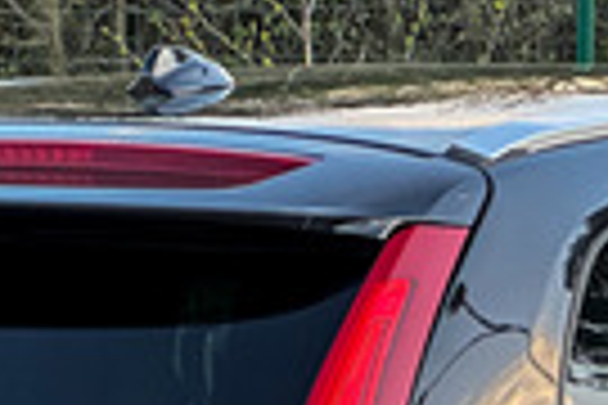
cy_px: 724
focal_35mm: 355
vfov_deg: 3.8
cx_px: 486
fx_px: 5995
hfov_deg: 5.8
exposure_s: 1/99
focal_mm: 9
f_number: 2.8
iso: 200
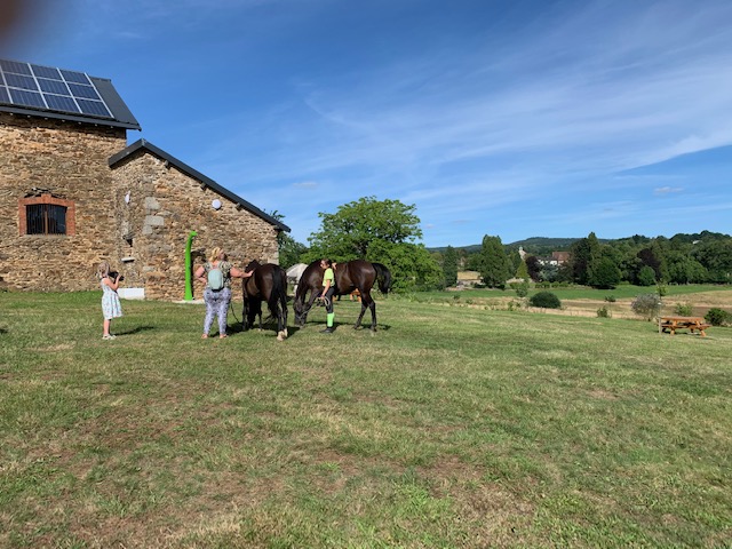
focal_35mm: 26
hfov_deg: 67.3
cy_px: 274
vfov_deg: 53.1
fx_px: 550
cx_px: 366
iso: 25
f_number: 1.8
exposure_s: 1/2421
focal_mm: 4.25
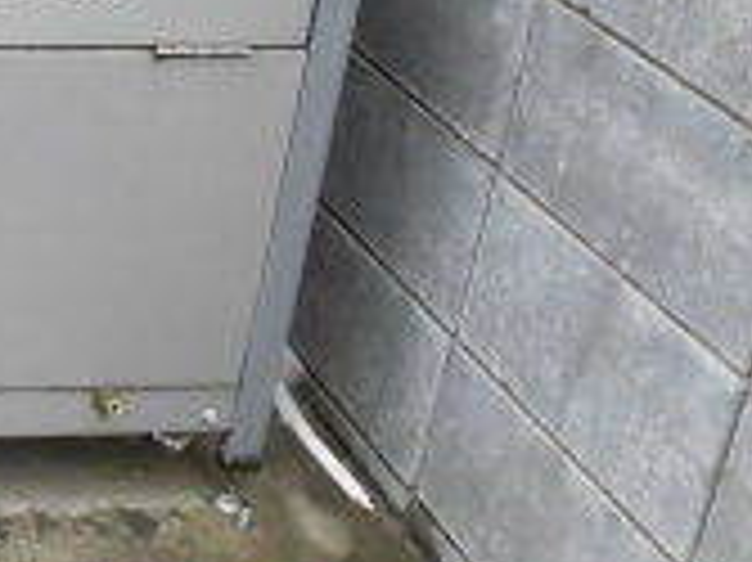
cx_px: -608
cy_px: -54
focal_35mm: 92
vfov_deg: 15.6
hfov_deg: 17.3
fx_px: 1997
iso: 125
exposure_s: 1/80
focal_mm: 4.3
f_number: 3.1
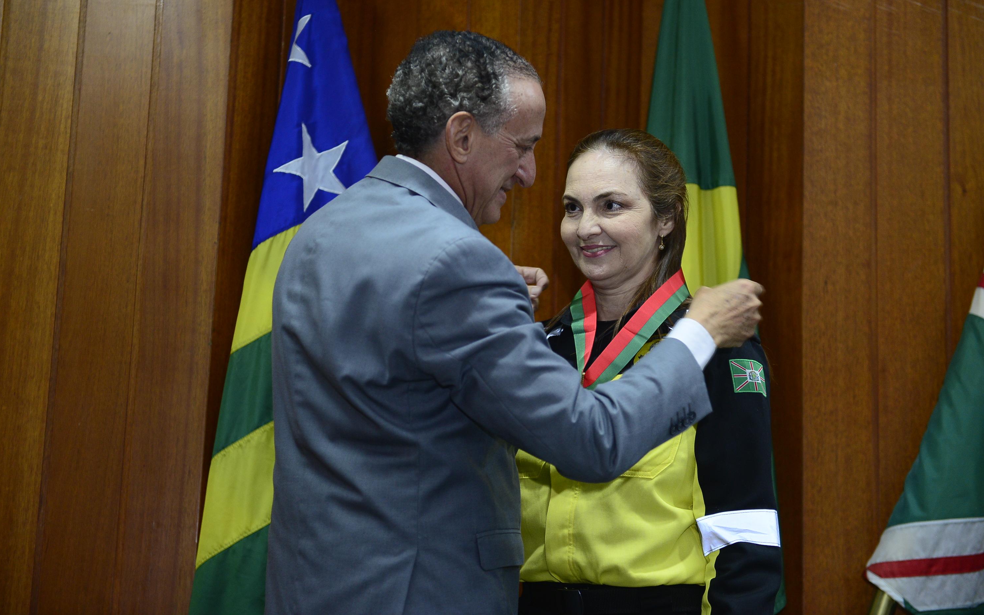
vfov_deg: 18.1
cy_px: 284
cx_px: 488
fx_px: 1931
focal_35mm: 72
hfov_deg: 28.6
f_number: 2.8
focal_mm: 70
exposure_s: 1/125
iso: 1600
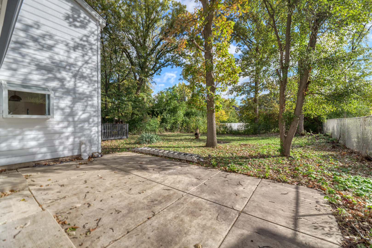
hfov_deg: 104.2
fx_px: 145
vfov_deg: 81.3
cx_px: 186
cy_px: 124
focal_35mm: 14
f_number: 7.1
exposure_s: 1/4000
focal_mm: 14
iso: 125
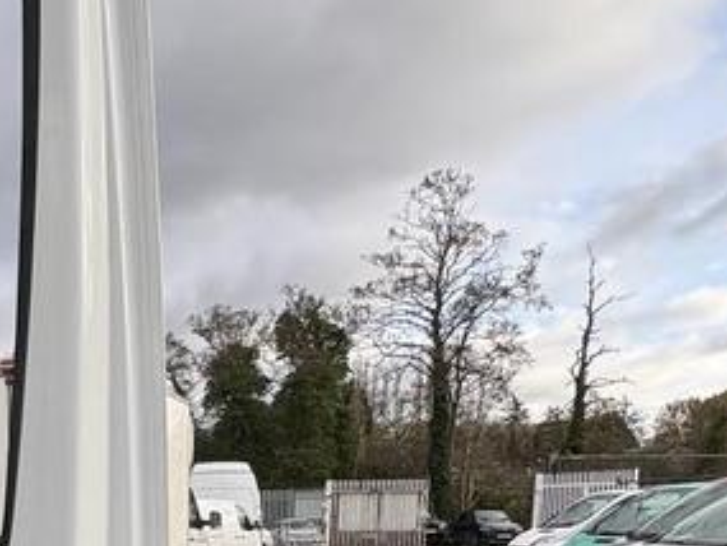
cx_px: 71
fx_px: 924
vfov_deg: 28.3
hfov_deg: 39.8
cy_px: 671
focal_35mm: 44
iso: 40
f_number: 2.2
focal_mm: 2.22
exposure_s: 1/636
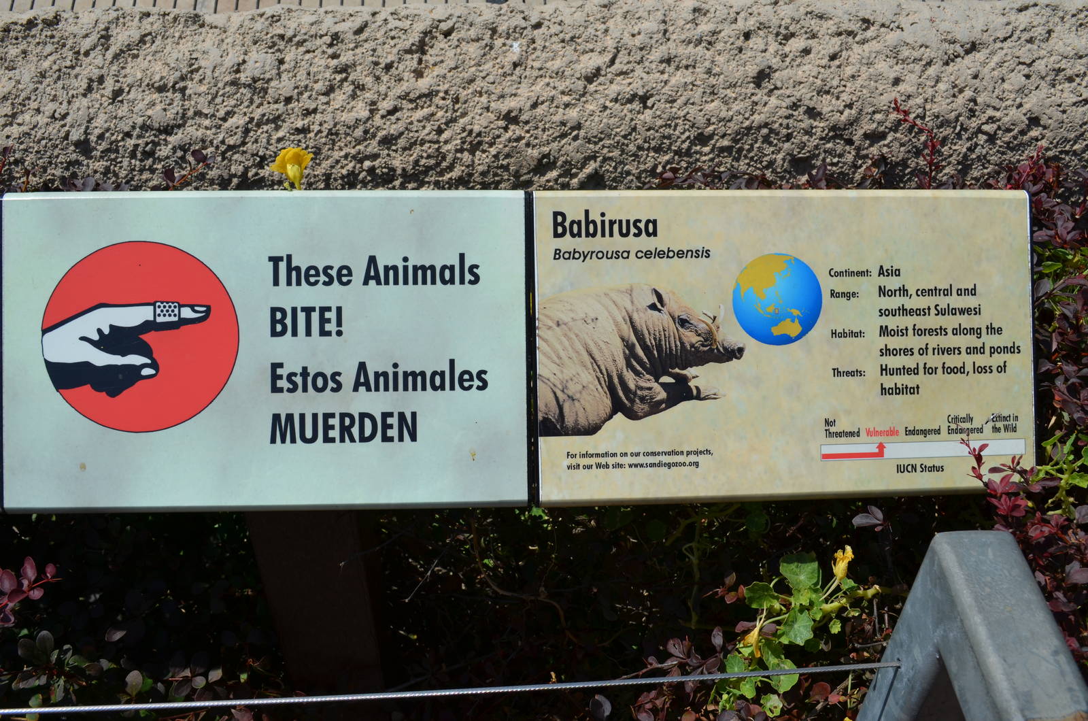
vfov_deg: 39.8
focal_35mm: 33
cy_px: 360
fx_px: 995
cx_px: 544
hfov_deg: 57.3
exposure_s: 1/320
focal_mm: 22
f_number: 9
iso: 100
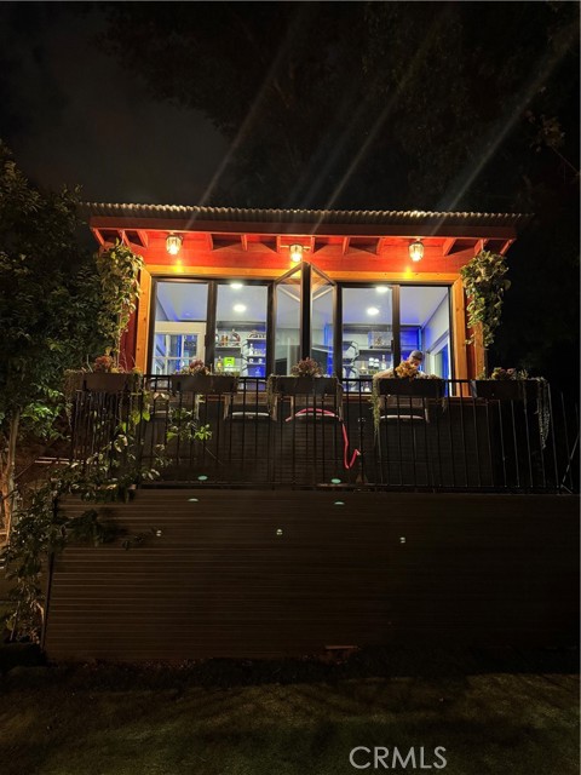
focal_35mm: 24
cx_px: 290
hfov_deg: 56.8
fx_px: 537
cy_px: 388
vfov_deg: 71.6
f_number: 1.78
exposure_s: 1/40
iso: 1000
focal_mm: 6.76
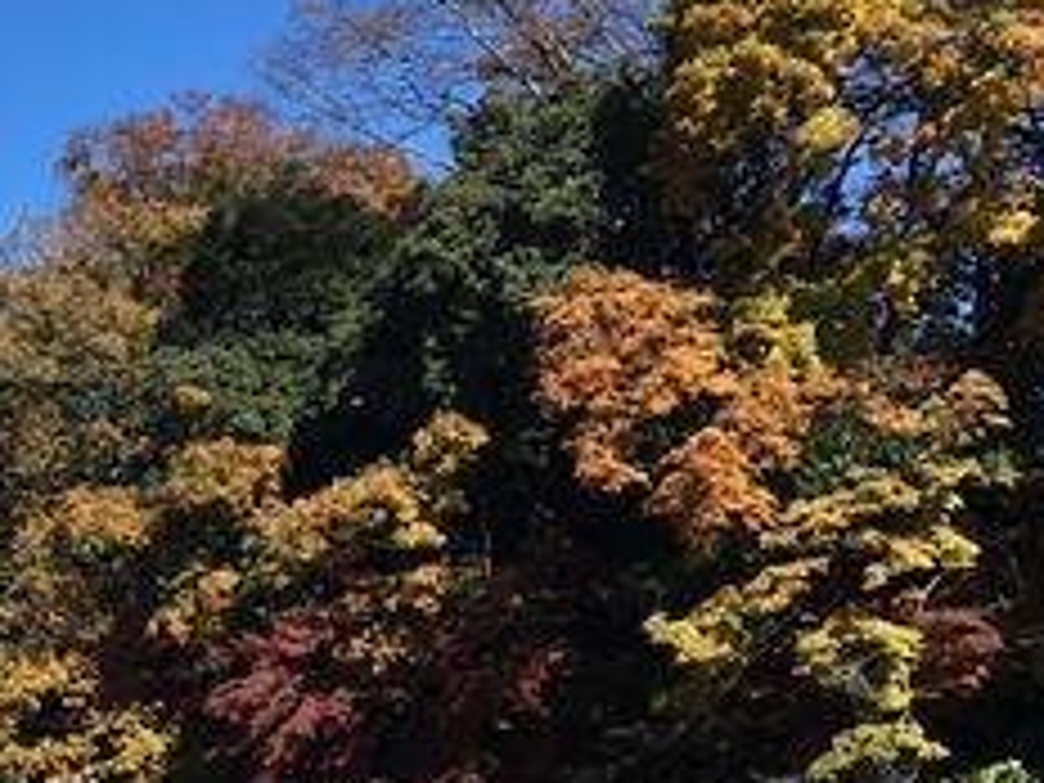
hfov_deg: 22.1
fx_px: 2413
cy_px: 378
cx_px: -292
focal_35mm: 80
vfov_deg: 18.4
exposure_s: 1/1672
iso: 25
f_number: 2.2
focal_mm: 4.2
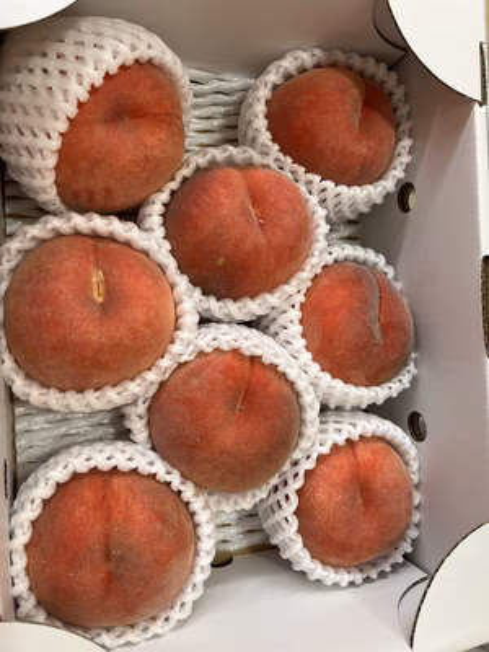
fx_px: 490
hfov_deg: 53.1
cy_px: 326
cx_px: 244
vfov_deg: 67.3
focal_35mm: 26
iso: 64
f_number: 1.6
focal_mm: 5.1
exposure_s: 1/60
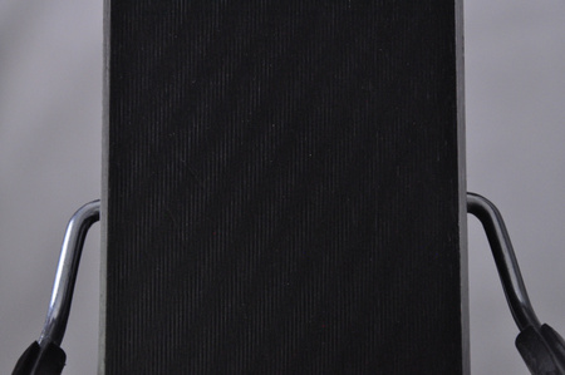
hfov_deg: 13.1
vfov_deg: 8.7
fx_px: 2469
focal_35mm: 158
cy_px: 188
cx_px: 282
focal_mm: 105
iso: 3200
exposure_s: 1/125
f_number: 11
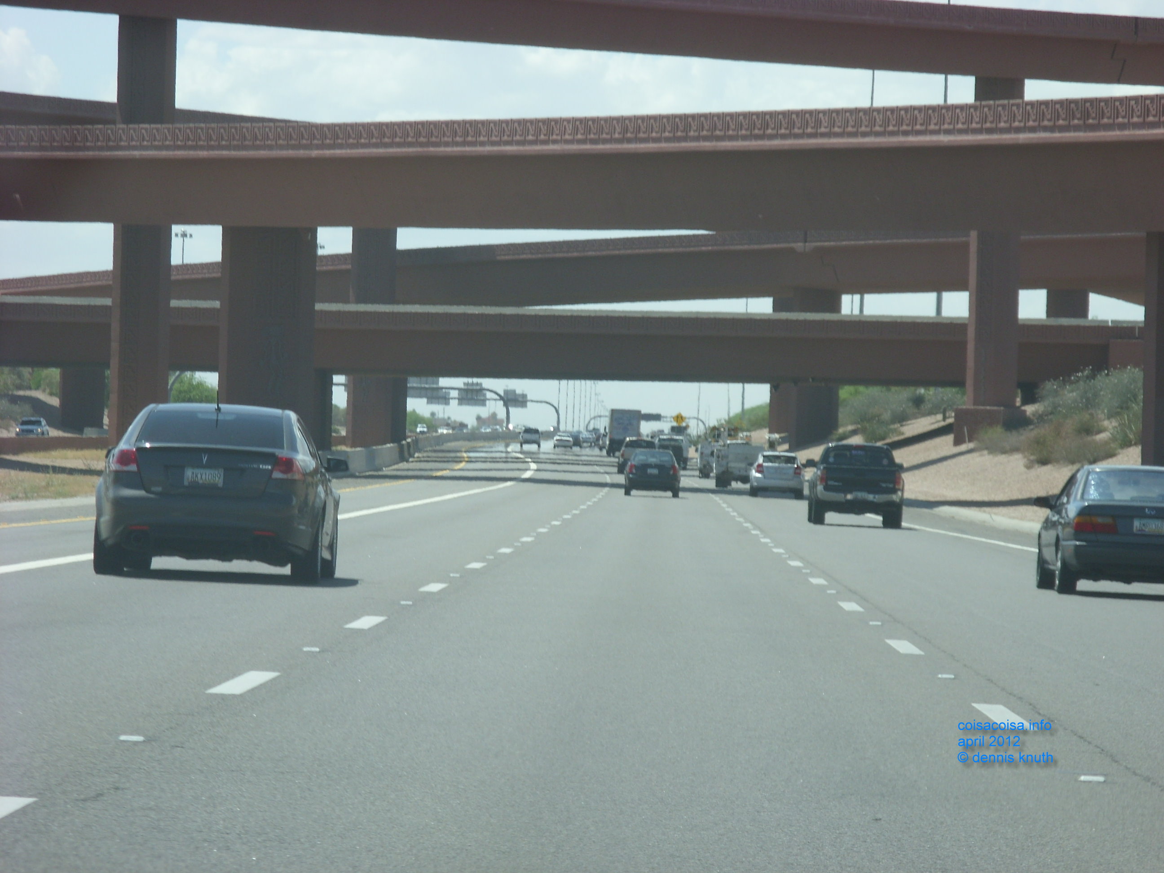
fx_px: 6389
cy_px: 436
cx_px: 582
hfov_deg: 10.4
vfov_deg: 7.8
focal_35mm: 190
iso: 50
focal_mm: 31.5
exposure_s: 1/323
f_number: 4.6
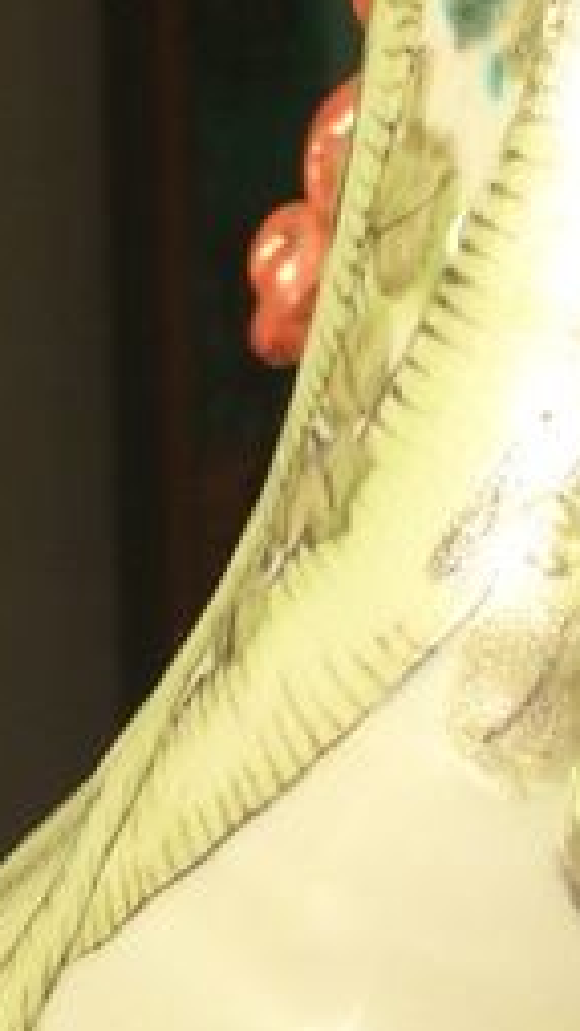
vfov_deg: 18.4
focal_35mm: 116
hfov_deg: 10.1
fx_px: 3169
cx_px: 864
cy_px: 286
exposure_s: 1/1953
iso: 32
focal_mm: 4.12
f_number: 2.2
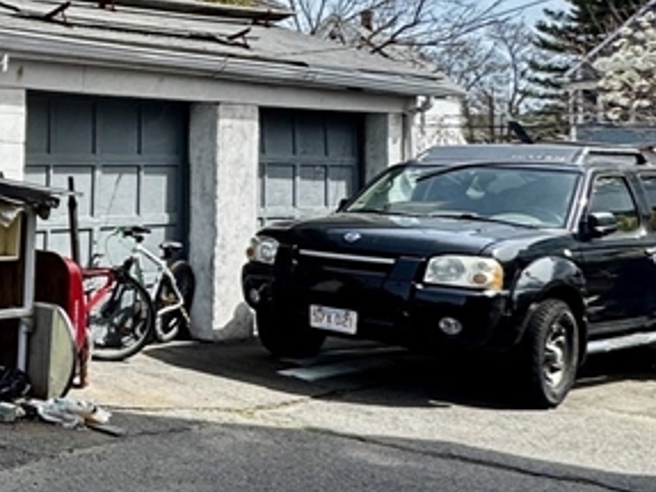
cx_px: -345
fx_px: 947
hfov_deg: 26.6
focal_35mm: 50
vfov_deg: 28.9
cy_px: 160
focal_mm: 2.22
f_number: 2.2
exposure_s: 1/1034
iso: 50
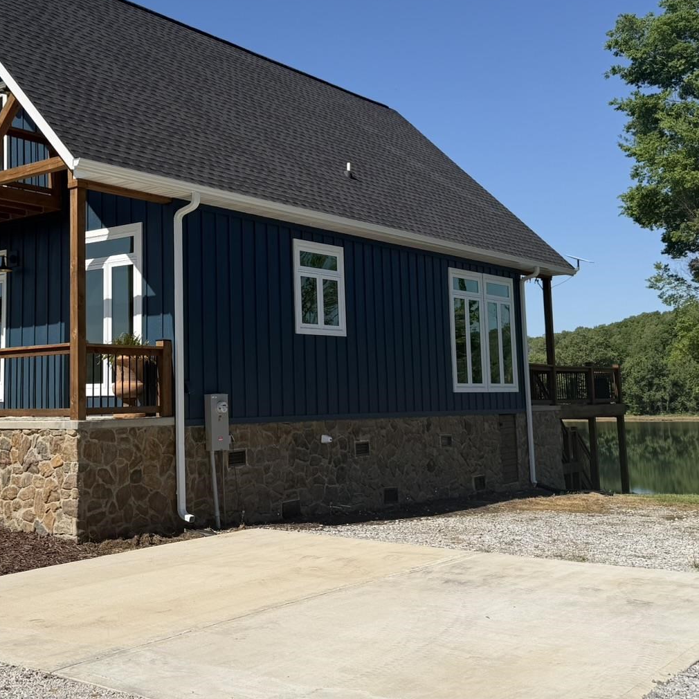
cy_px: 289
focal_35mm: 43
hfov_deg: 38.4
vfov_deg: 39.0
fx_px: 982
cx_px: 201
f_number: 1.78
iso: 80
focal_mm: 6.76
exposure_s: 1/6173
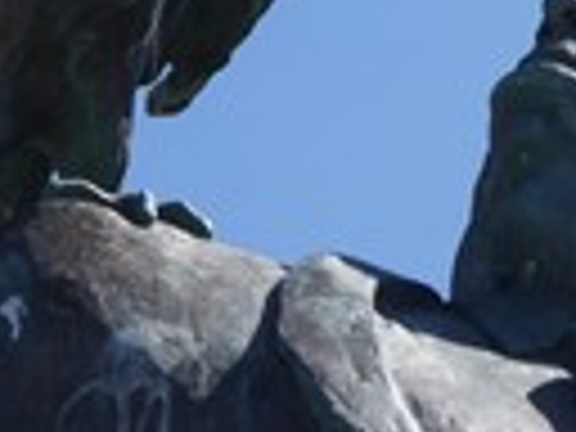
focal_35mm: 464
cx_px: 698
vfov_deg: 3.2
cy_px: 83
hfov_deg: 4.3
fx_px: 7721
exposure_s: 1/200
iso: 100
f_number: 9
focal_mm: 90
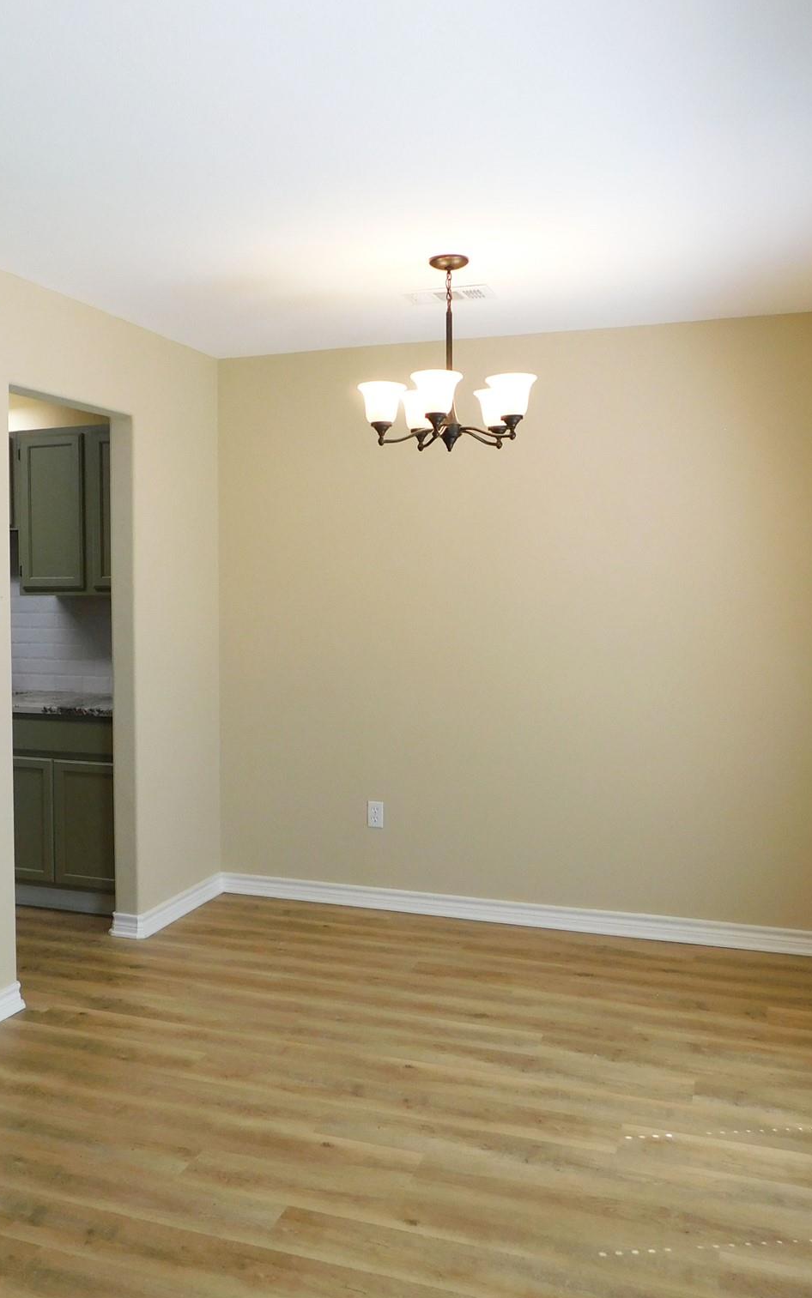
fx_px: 1168
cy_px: 643
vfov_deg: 58.1
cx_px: 253
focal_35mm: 33
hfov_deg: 37.8
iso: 125
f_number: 3
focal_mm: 4
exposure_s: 1/100
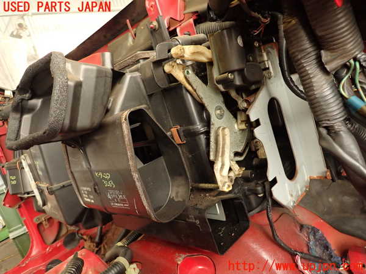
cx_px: 183
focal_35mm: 25
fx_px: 264
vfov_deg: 54.9
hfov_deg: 69.4
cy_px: 137
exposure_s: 1/30
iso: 320
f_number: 2
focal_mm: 4.5
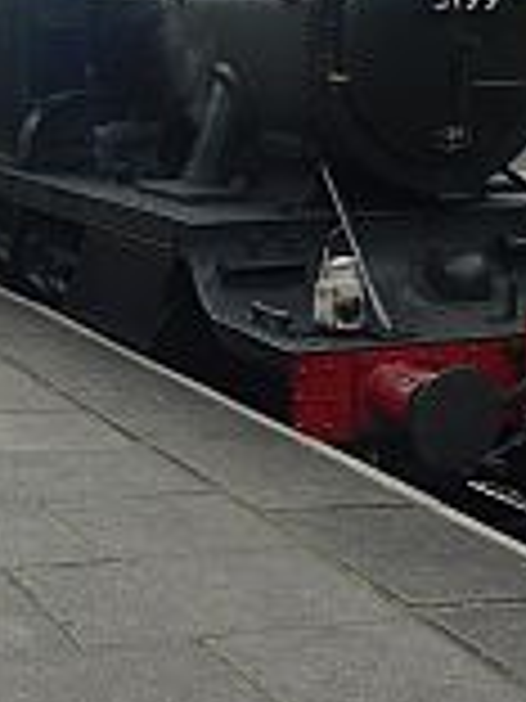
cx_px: 103
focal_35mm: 83
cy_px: 117
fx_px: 1682
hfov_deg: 17.6
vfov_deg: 23.1
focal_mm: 6
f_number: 5.6
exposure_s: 1/250
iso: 80
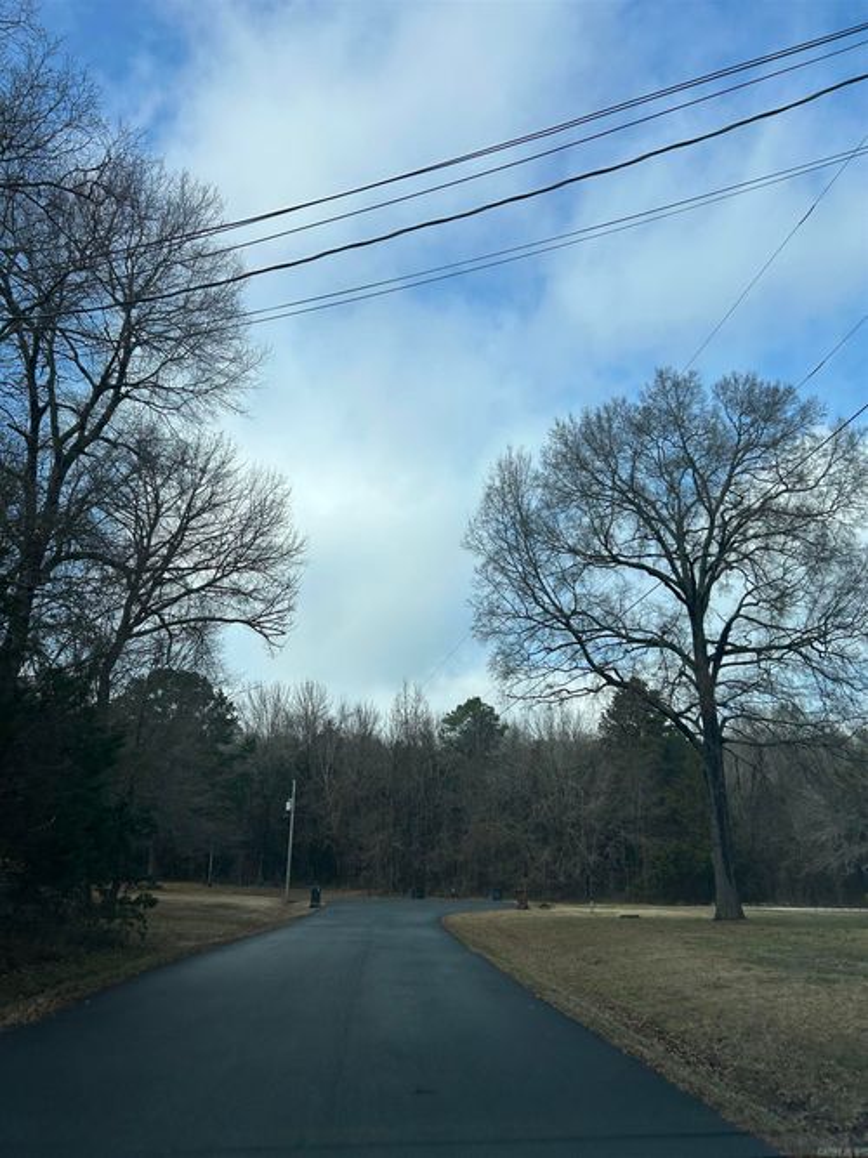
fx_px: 870
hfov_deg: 53.0
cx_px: 434
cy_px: 579
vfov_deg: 67.3
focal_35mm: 26
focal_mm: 5.7
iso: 50
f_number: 1.5
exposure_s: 1/3165
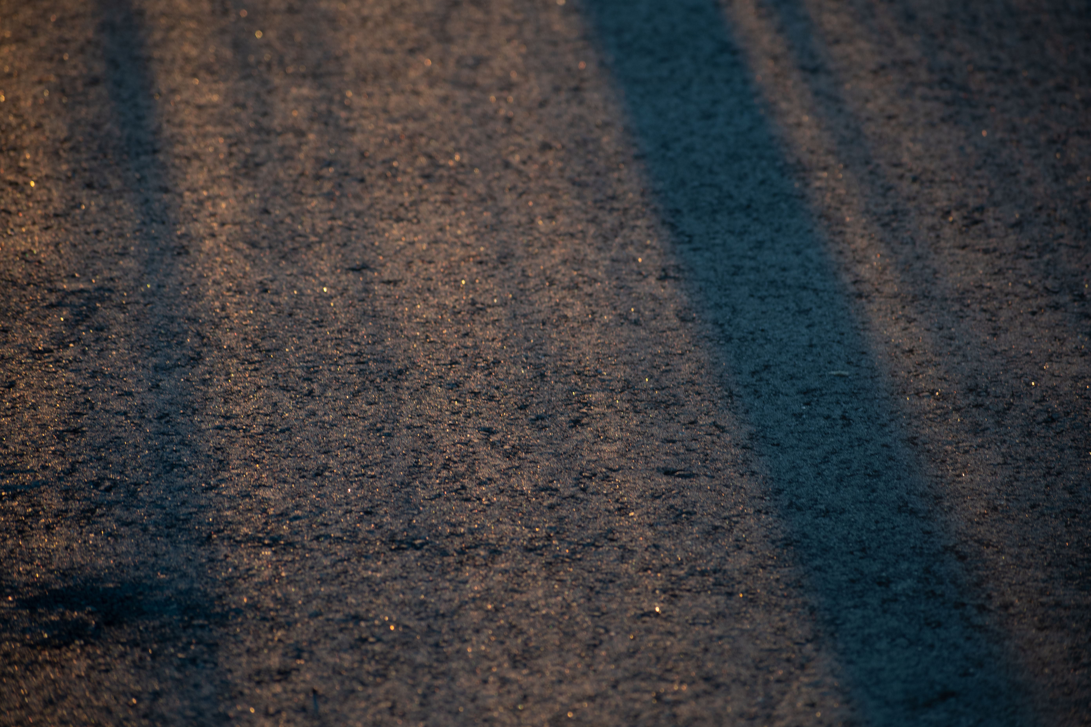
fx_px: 6364
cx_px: 546
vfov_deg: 6.5
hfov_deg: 9.8
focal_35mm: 210
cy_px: 364
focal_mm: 140
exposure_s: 1/80
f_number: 4.8
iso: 100
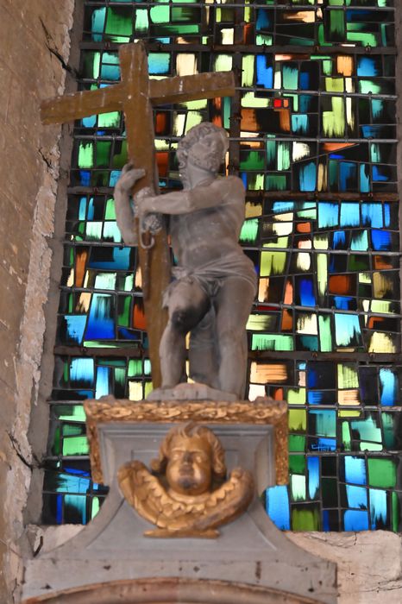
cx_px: 201
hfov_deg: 9.5
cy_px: 302
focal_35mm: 145
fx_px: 2431
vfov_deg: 14.2
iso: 7200
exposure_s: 1/160
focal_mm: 145
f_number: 6.3
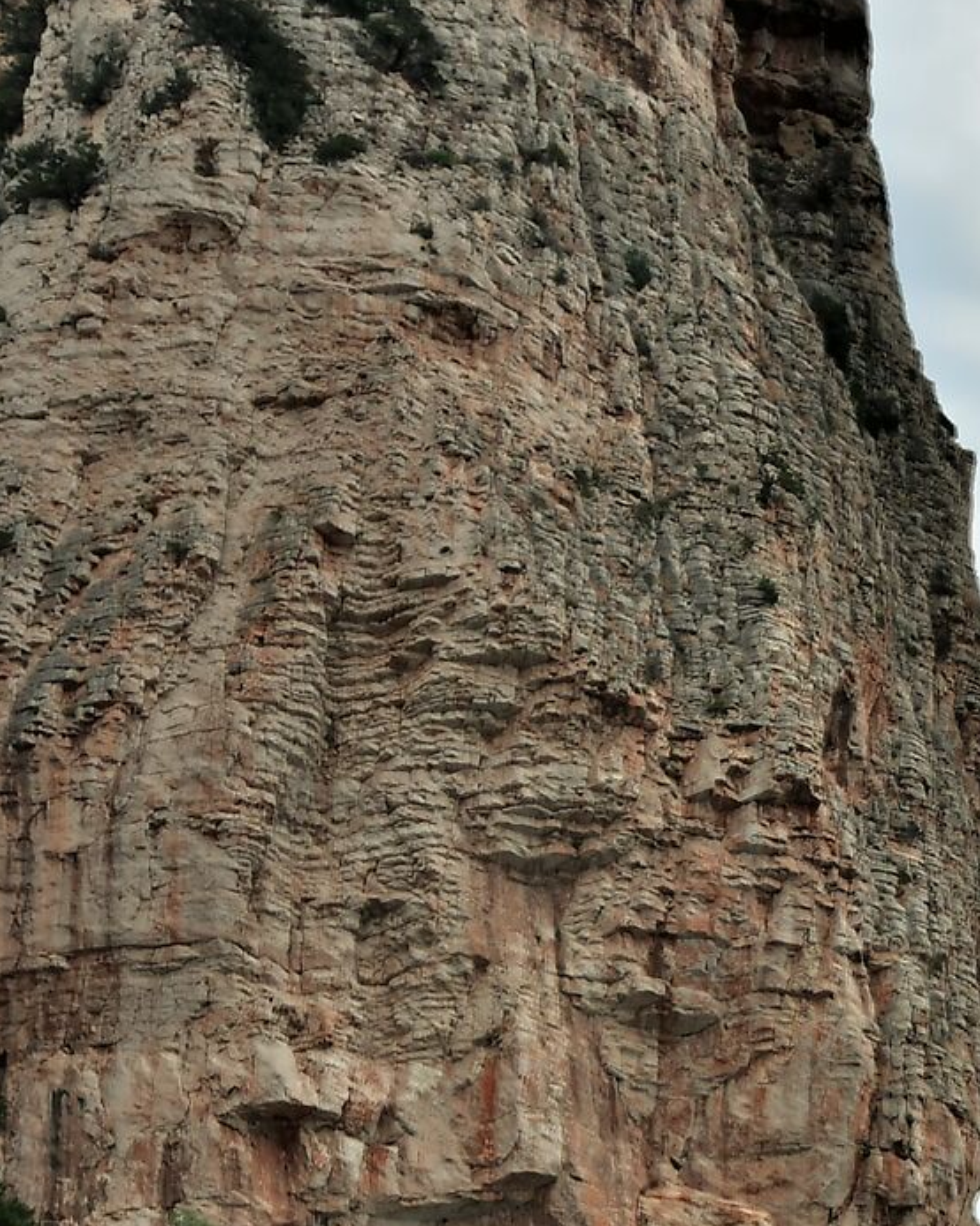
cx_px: 1380
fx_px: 2829
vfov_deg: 23.7
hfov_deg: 18.0
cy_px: 1145
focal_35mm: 78
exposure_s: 1/160
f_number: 9
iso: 100
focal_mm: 16
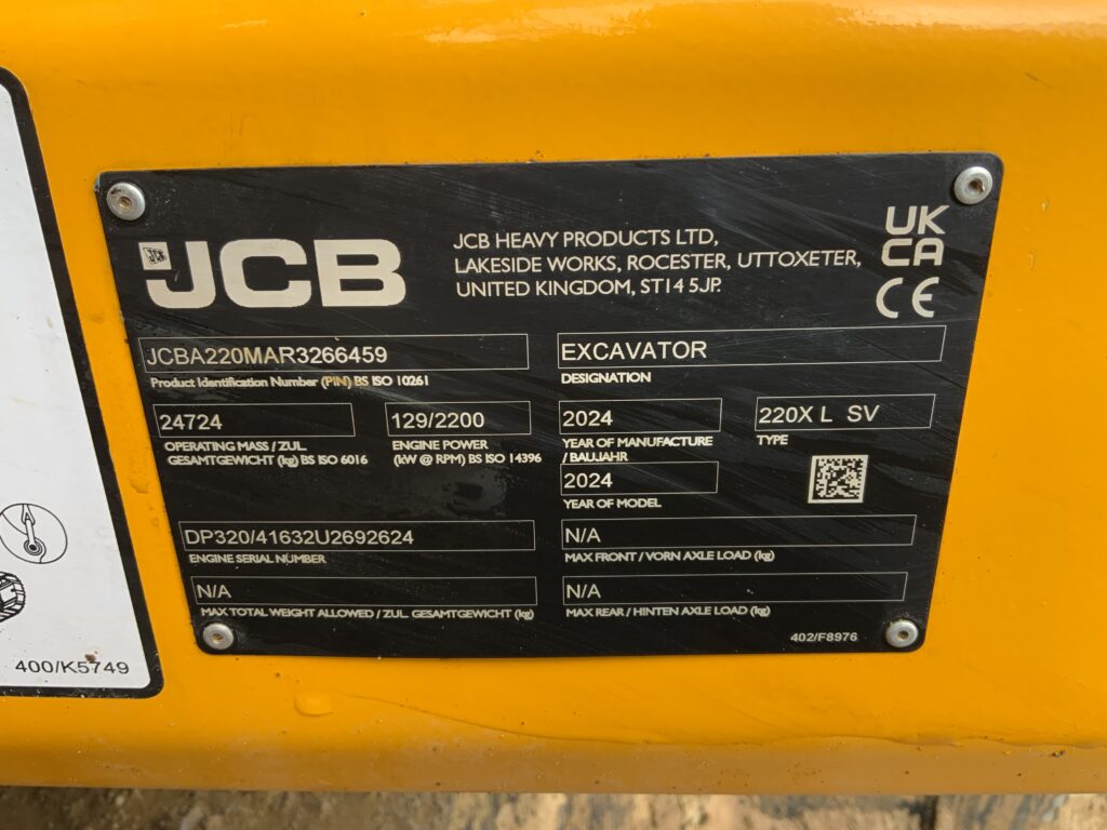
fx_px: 927
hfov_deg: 61.7
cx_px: 554
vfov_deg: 48.2
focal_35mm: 29
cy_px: 415
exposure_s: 1/122
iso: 20
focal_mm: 3
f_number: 1.8
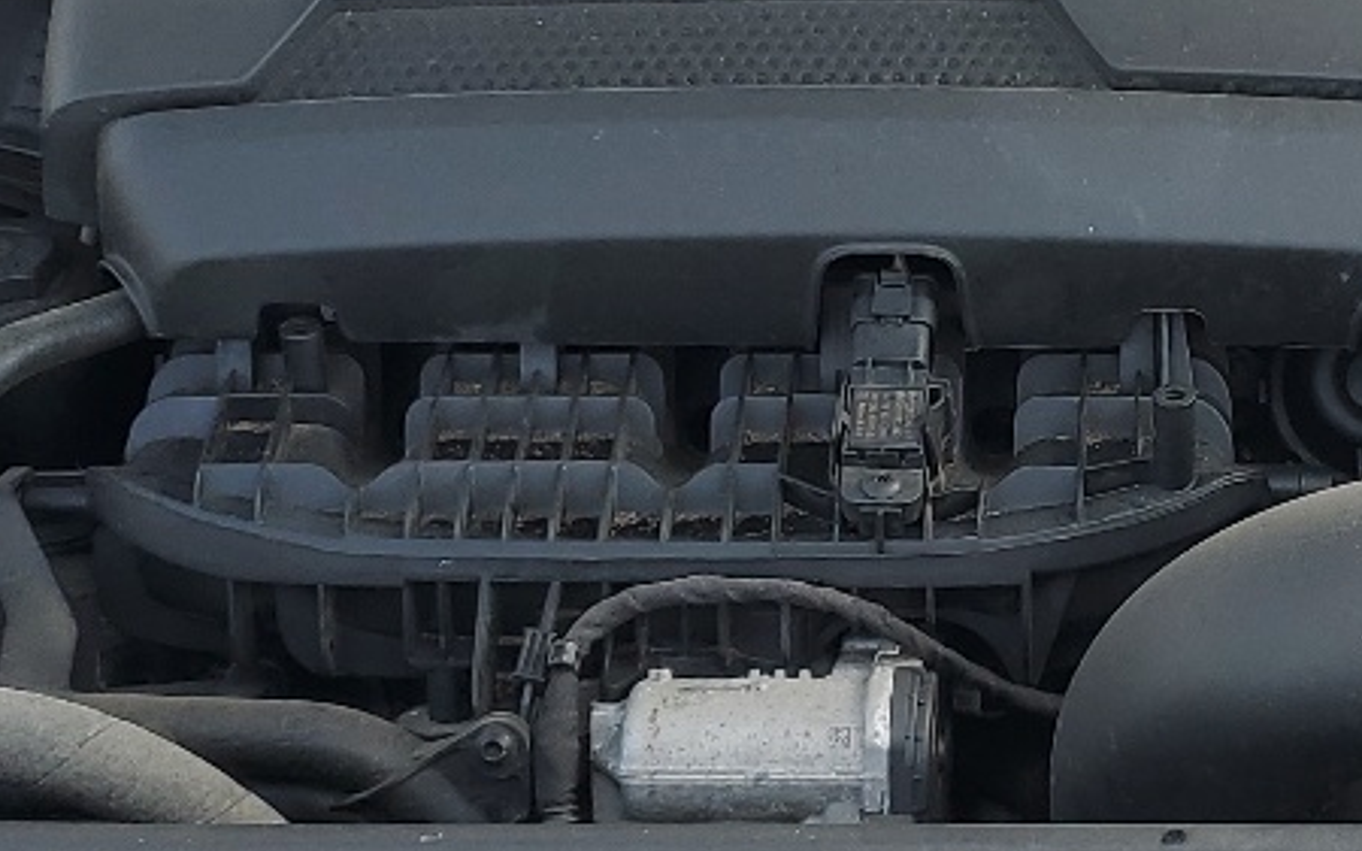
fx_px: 3637
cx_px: 1062
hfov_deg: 21.0
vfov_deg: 13.3
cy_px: 418
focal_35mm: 98
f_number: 1.5
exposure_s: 1/312
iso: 50
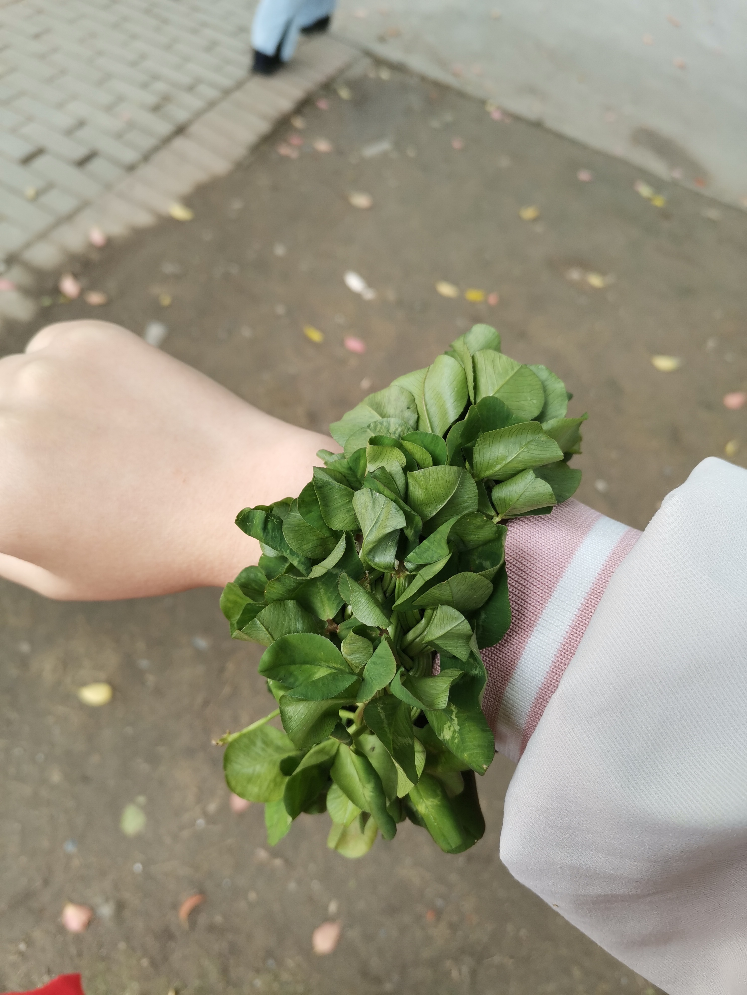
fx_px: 748
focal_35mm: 26
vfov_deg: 67.3
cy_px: 498
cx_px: 374
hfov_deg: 53.1
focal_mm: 5.5
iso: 50
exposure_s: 1/141
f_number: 1.8
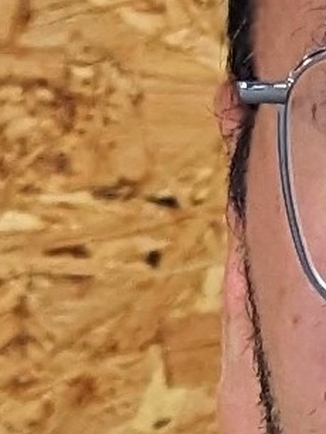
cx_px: 708
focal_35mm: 136
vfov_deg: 14.2
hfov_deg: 9.9
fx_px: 1705
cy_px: 445
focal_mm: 6.81
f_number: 1.85
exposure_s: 1/100
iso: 613
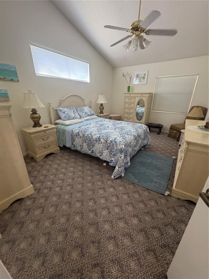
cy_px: 140
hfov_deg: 85.7
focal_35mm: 14
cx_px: 104
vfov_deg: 102.1
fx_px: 113
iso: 320
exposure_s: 1/60
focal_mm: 2.22
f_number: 2.2
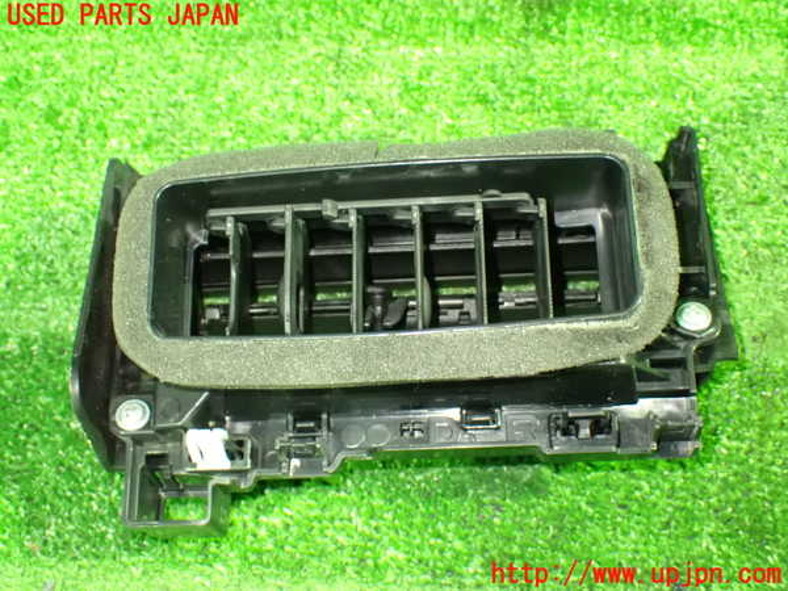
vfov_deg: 29.1
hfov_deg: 38.2
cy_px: 296
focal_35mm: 50
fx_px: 1138
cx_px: 394
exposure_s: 1/13
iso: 1600
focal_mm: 9.01
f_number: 3.2
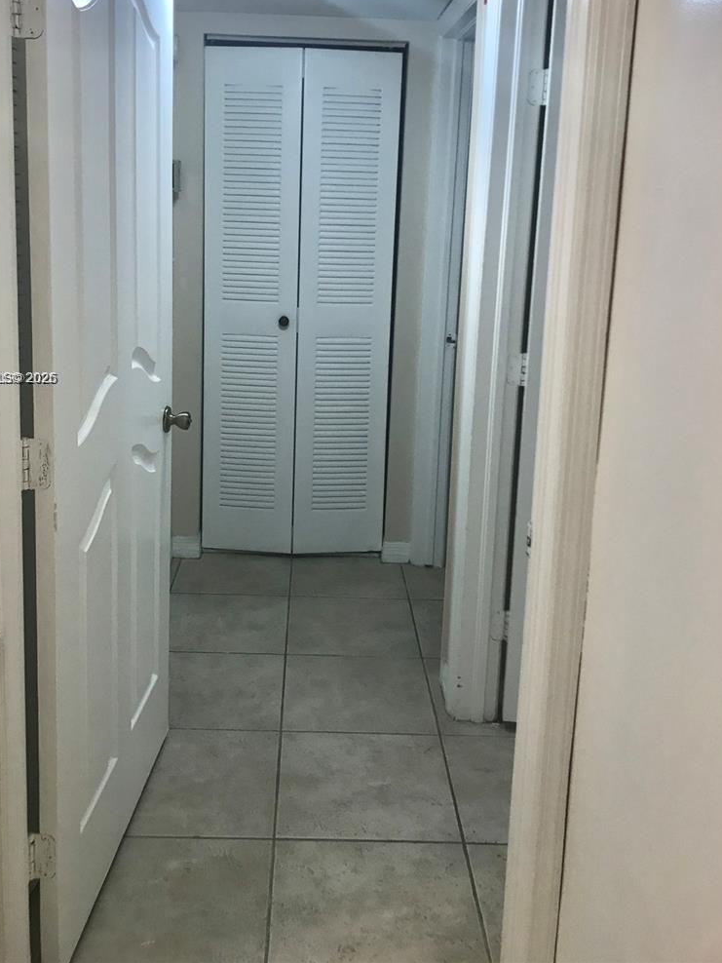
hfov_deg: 41.7
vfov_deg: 53.5
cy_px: 379
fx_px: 946
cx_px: 315
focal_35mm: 34
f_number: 1.8
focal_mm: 3.99
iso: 25
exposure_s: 1/40
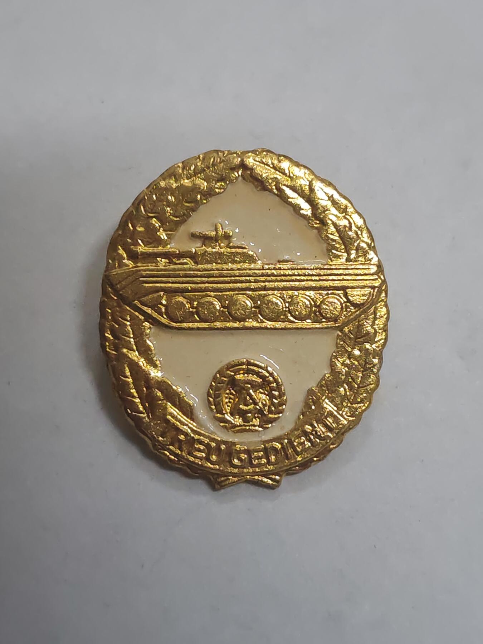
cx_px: 242
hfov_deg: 21.6
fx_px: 1265
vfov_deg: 28.6
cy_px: 322
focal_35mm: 68
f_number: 1.95
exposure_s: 1/50
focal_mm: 5.52
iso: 800
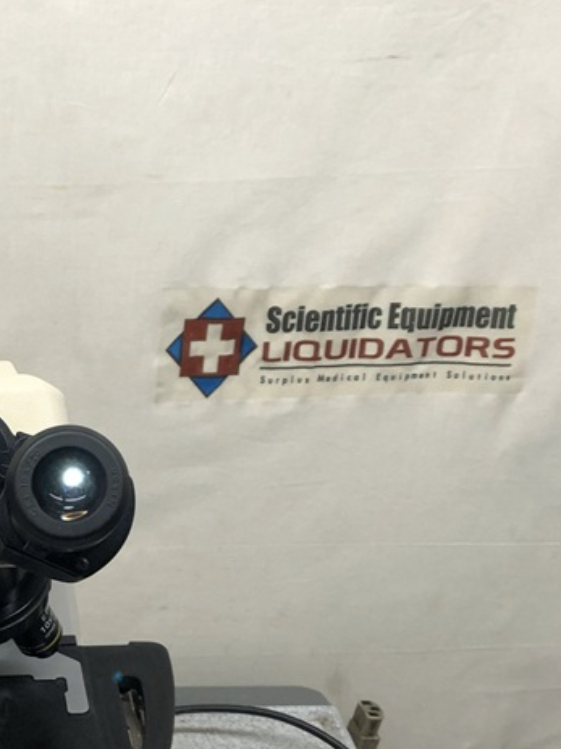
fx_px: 1319
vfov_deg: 30.9
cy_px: 597
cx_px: -32
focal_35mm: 61
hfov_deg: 22.8
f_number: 1.8
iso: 25
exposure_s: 1/40
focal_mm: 3.99
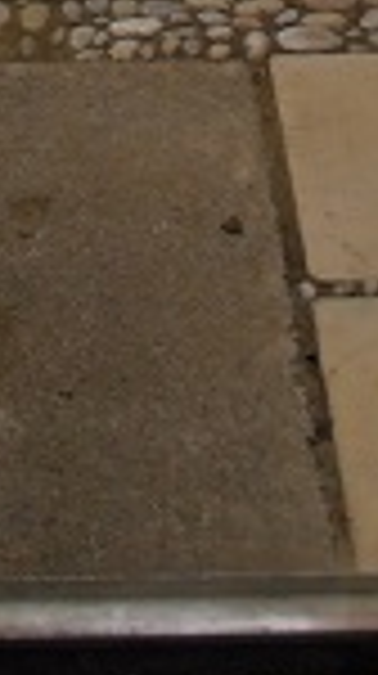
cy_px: -657
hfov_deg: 7.3
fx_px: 2968
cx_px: 40
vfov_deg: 11.7
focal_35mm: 166
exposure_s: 1/250
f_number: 3.5
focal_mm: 6.7
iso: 100
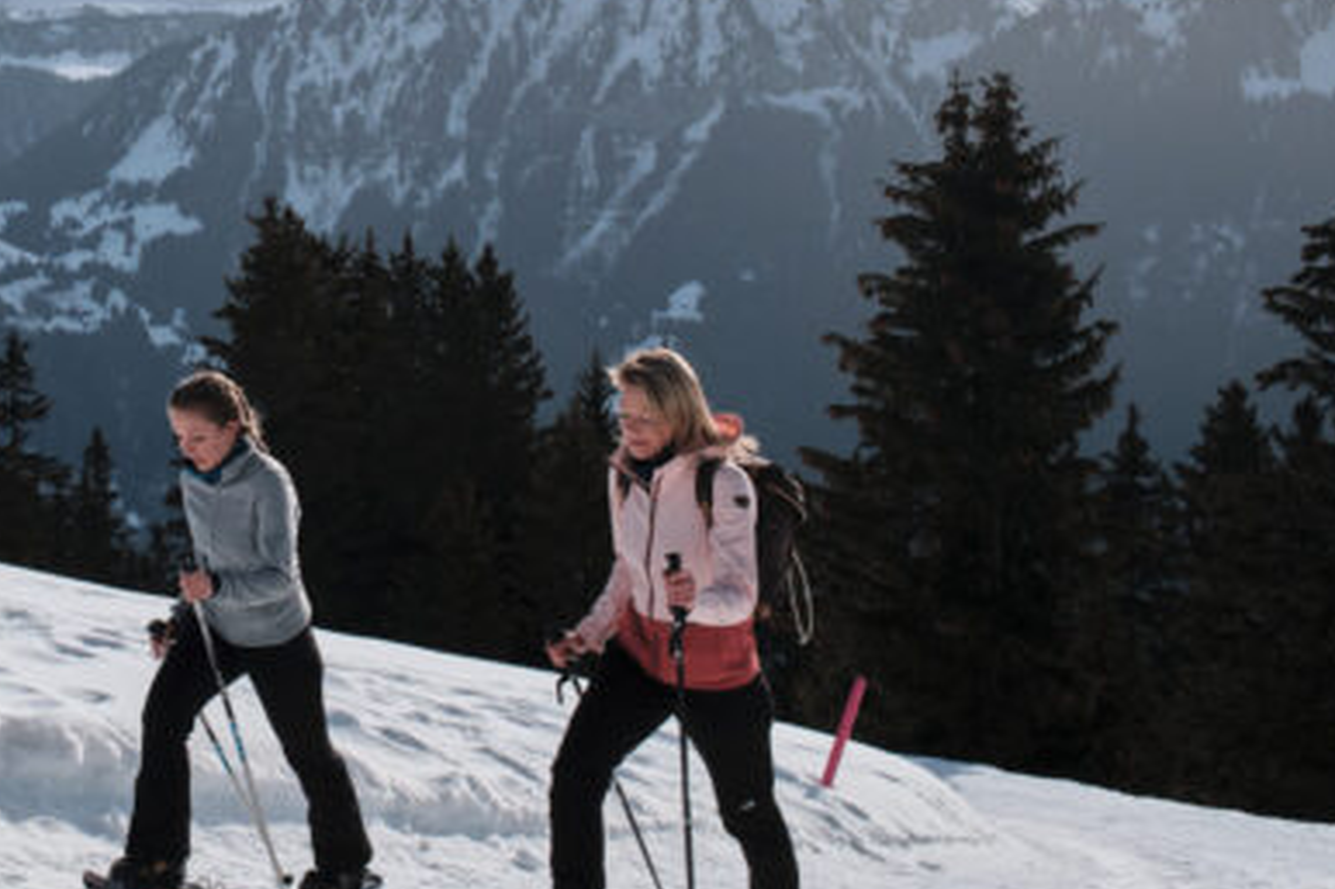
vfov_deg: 19.9
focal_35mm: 68
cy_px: 259
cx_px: 107
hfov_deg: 28.4
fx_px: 2520
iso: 320
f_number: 8
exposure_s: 1/950
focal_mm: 23
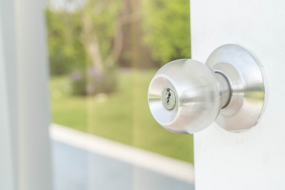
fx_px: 554
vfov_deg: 19.5
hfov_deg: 28.8
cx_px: 142
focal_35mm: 70
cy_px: 95
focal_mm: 70
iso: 160
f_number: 11
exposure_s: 1/60
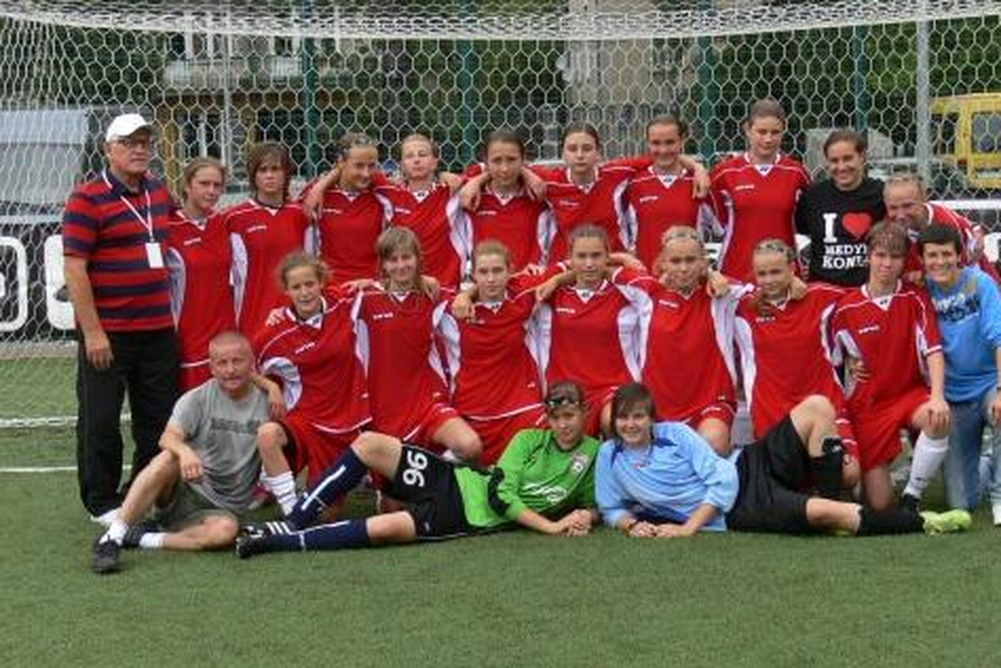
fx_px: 2196
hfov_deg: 25.7
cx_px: 564
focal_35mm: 79
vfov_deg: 17.3
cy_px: 370
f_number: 3.6
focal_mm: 11.3
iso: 100
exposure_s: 1/500
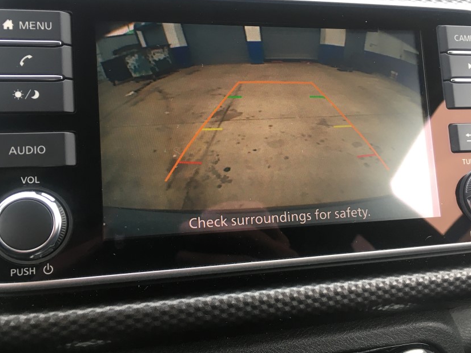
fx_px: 490
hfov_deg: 51.3
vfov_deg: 39.7
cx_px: 255
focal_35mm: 36
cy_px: 168
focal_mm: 4.15
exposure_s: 1/30
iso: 25
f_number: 2.2
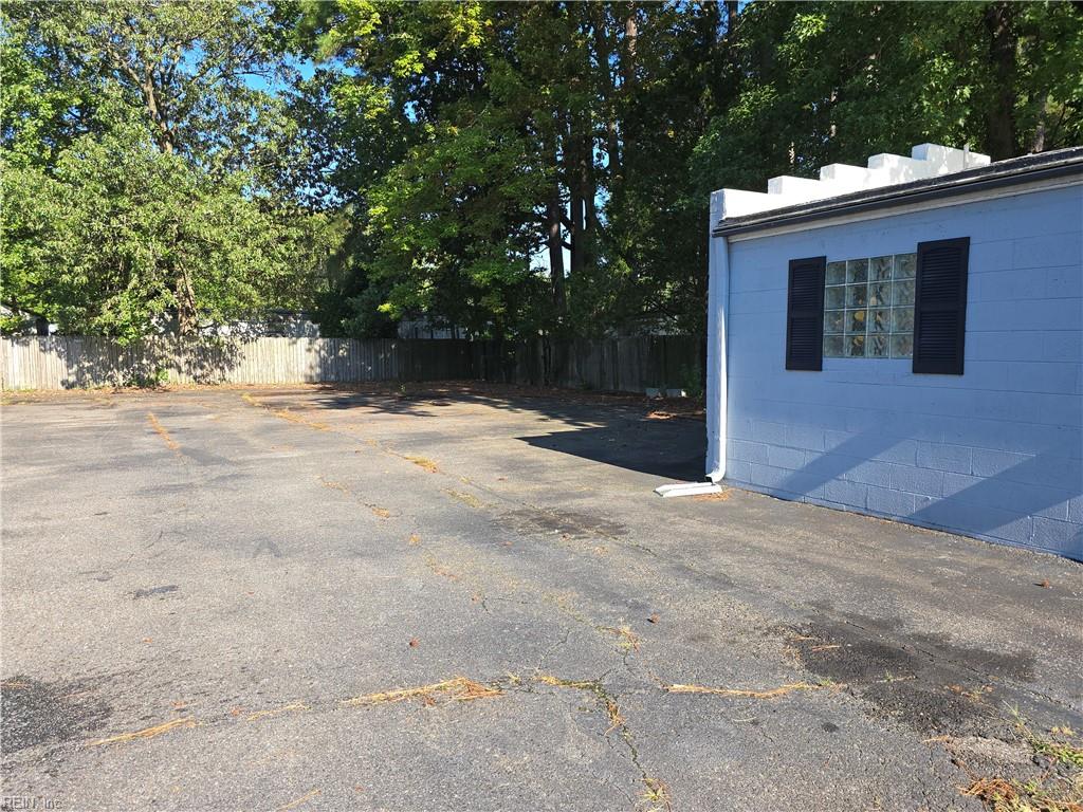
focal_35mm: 23
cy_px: 406
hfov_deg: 73.9
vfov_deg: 58.9
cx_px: 542
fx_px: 720
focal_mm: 6.3
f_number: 1.7
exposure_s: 1/237
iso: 12
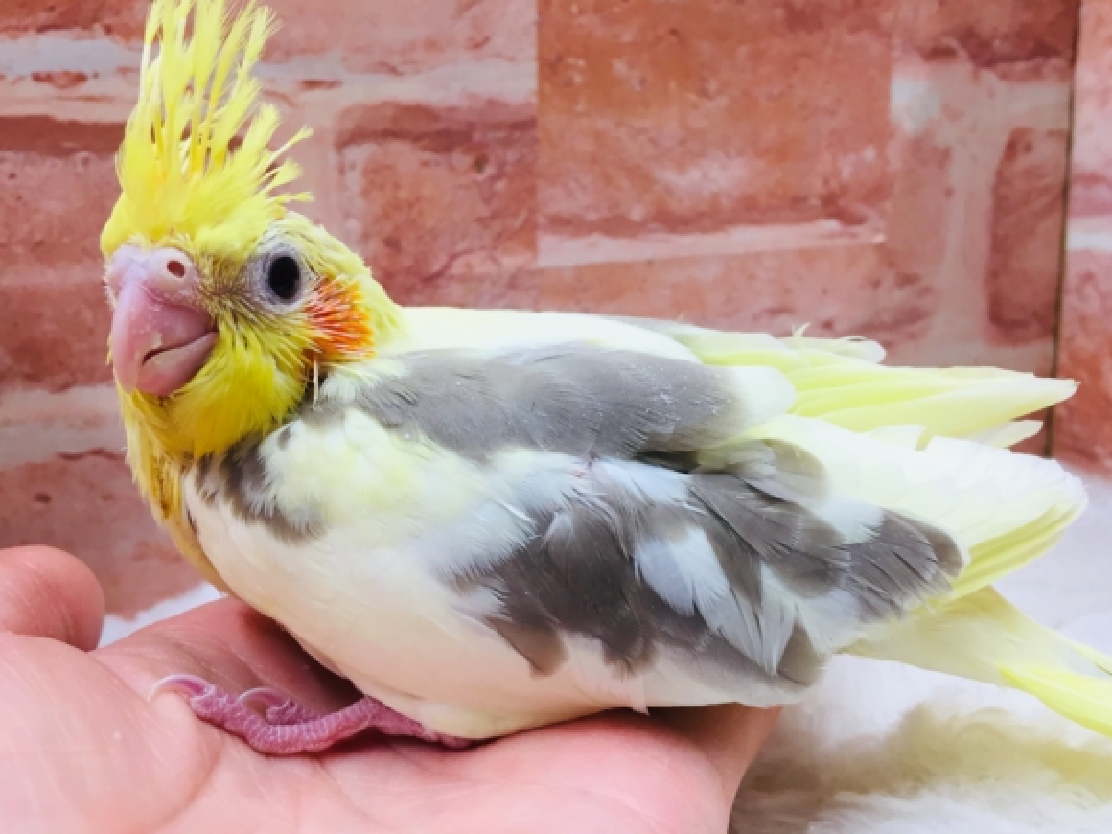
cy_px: 378
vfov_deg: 44.1
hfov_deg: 56.8
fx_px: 1028
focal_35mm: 32
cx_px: 564
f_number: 2.2
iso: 32
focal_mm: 4.15
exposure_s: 1/30
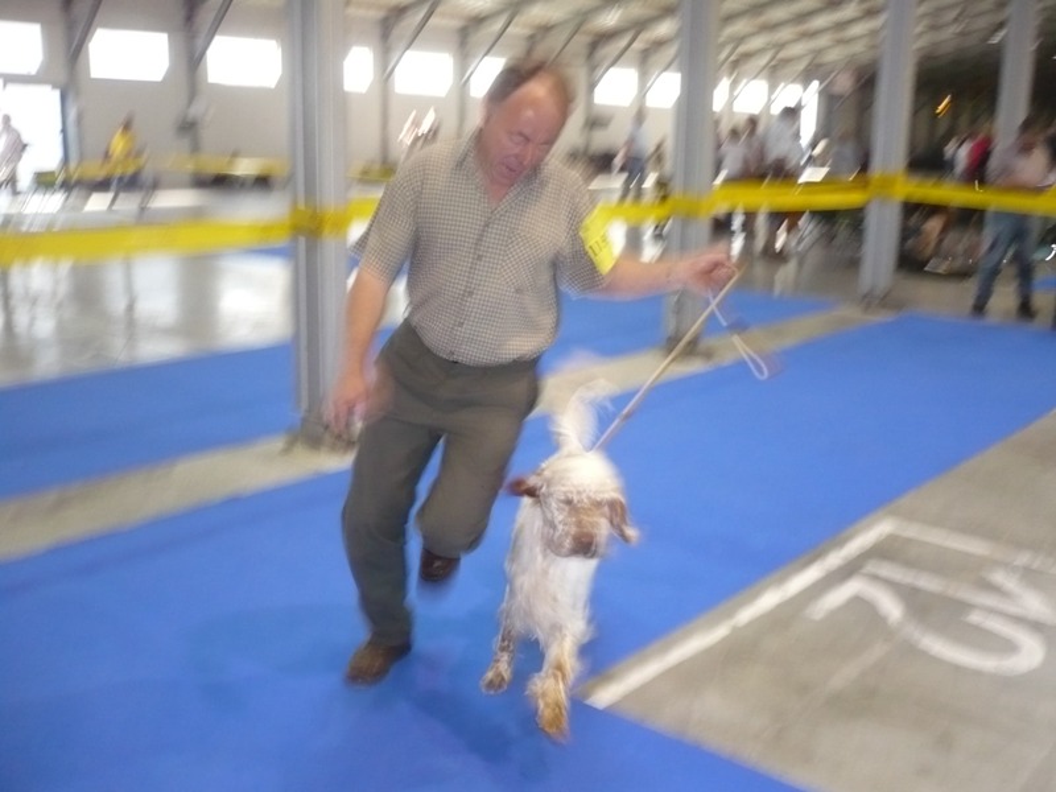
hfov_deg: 52.6
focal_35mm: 35
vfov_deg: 40.7
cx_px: 528
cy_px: 396
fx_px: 1068
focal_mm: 5.8
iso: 250
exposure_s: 1/30
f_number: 2.8
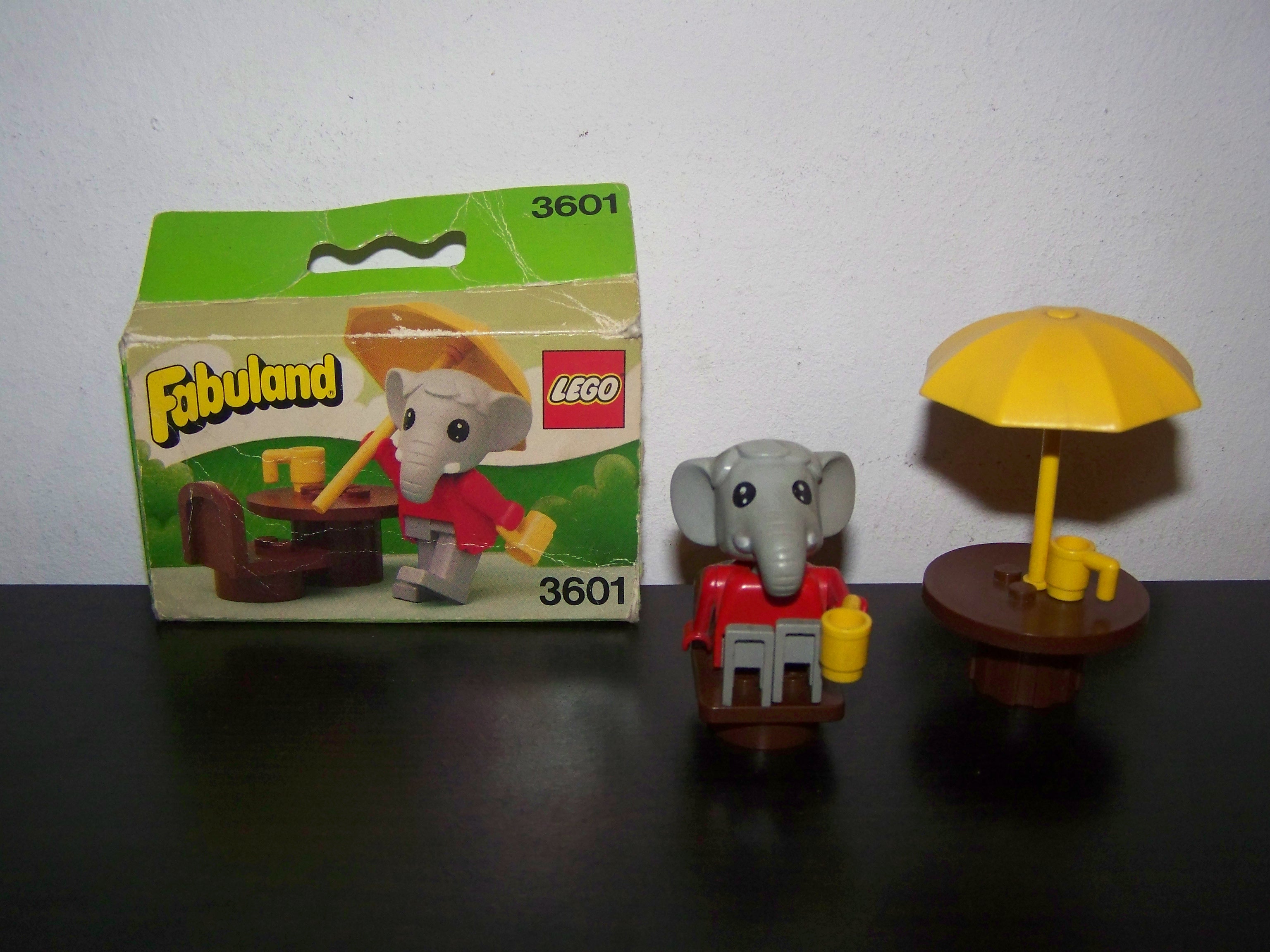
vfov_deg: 37.7
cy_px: 476
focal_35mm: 38
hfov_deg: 49.0
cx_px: 635
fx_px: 1394
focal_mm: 6.3
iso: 200
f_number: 2.8
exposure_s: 1/30
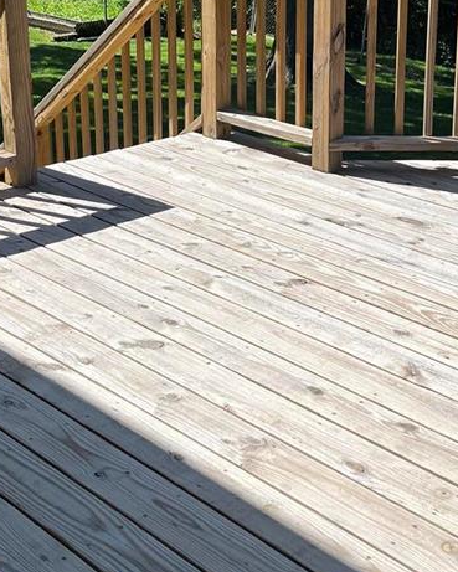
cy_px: 163
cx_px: 264
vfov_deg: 28.4
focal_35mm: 66
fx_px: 1118
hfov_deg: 23.1
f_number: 1.6
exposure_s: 1/4149
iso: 50
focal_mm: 5.1
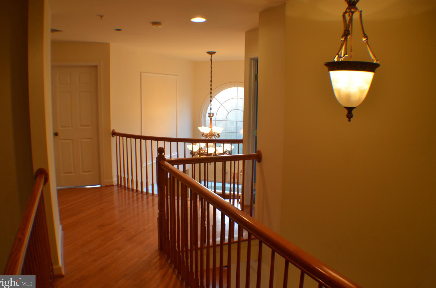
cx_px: 212
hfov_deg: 55.9
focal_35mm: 34
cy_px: 143
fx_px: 411
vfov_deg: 38.7
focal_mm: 22
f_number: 4
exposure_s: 1/60
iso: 400
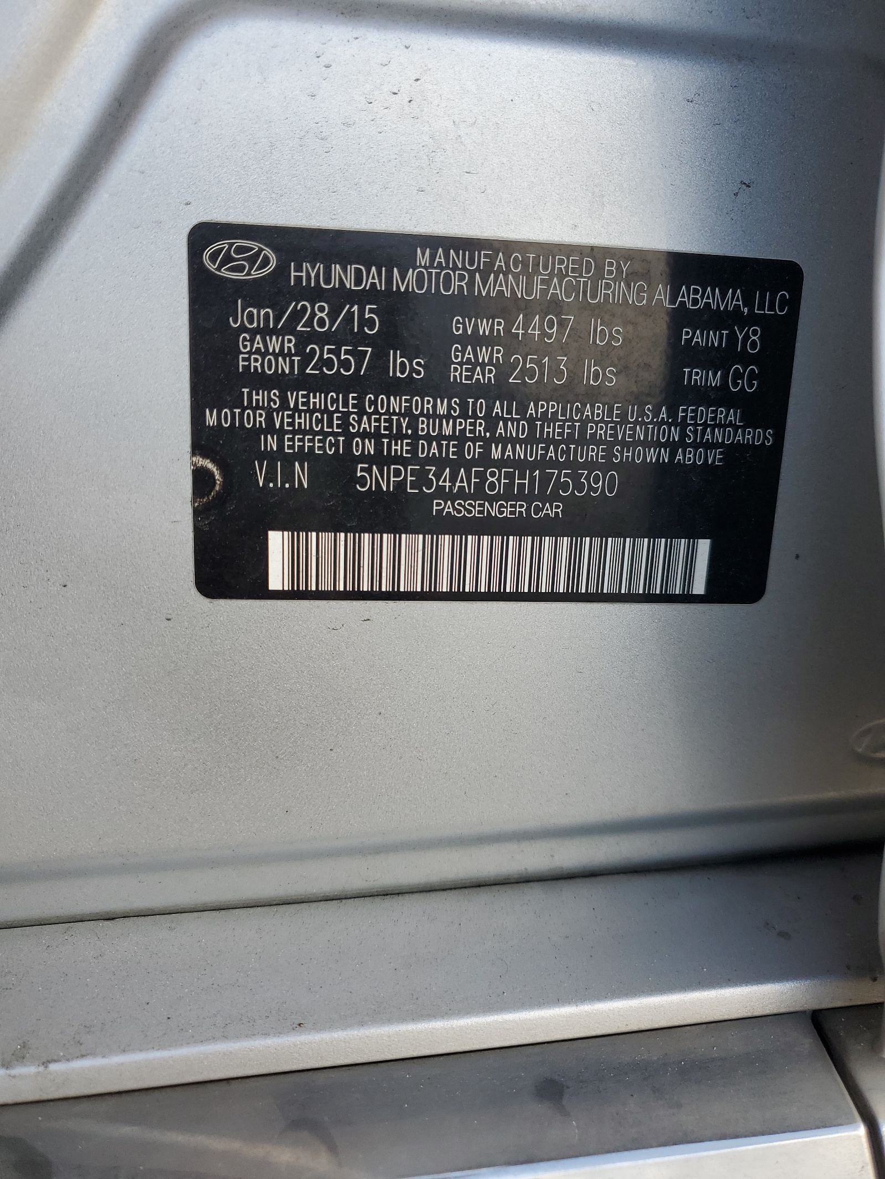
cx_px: 442
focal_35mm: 26
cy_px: 590
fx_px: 886
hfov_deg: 53.1
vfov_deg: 67.3
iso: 50
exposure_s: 1/263
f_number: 1.5
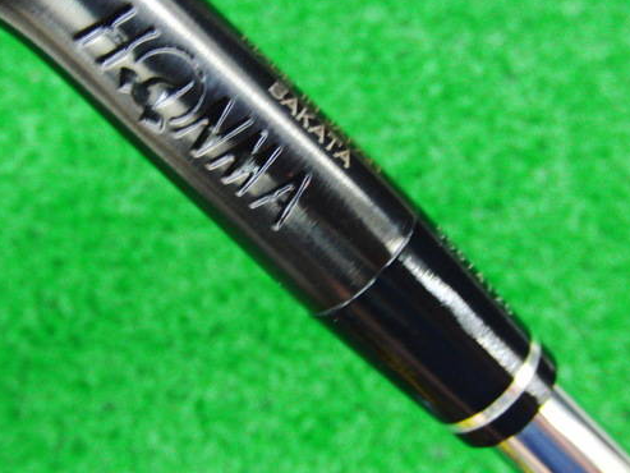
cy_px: 197
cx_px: 279
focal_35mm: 48
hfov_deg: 39.6
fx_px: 874
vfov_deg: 30.2
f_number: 3.6
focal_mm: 6.42
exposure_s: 1/15
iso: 400
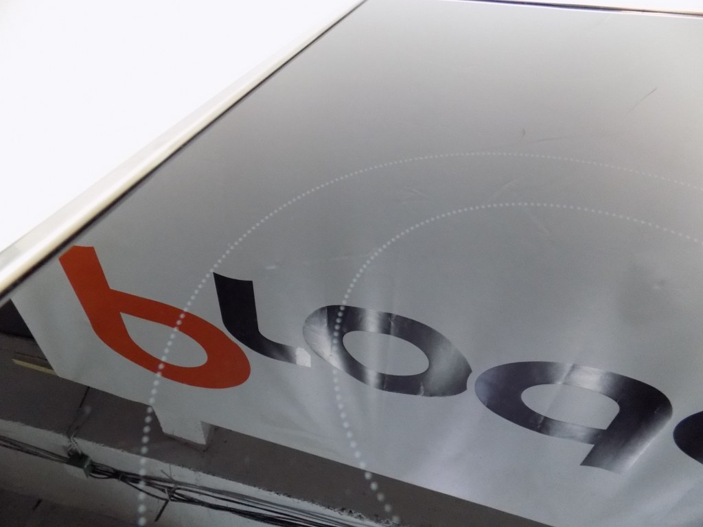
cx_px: 352
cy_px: 264
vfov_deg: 58.9
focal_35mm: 23
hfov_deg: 73.9
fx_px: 467
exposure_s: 1/20
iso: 400
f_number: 3.1
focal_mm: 4
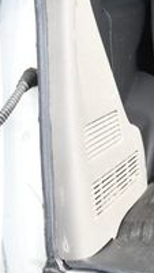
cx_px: 373
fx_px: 799
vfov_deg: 18.9
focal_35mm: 110
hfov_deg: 9.7
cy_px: -7
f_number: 5.6
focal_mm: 22
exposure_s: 1/250
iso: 220
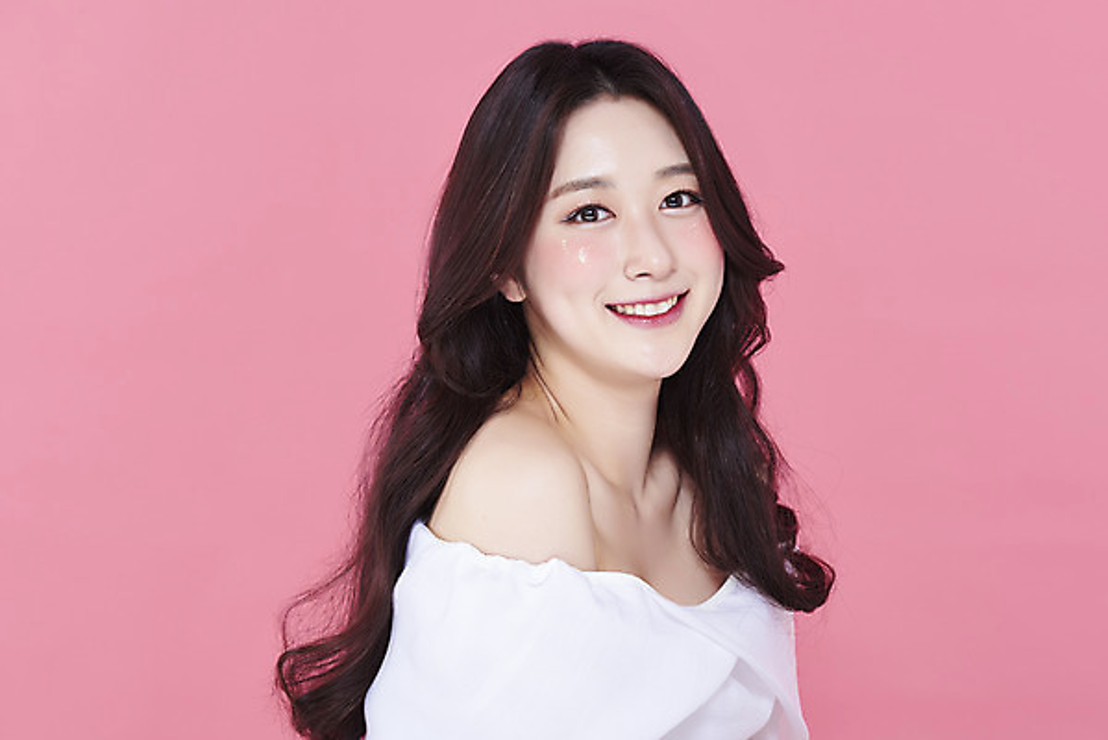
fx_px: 3233
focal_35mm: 105
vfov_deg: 13.1
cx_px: 554
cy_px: 370
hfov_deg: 19.4
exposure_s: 1/125
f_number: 11
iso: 64
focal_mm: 105
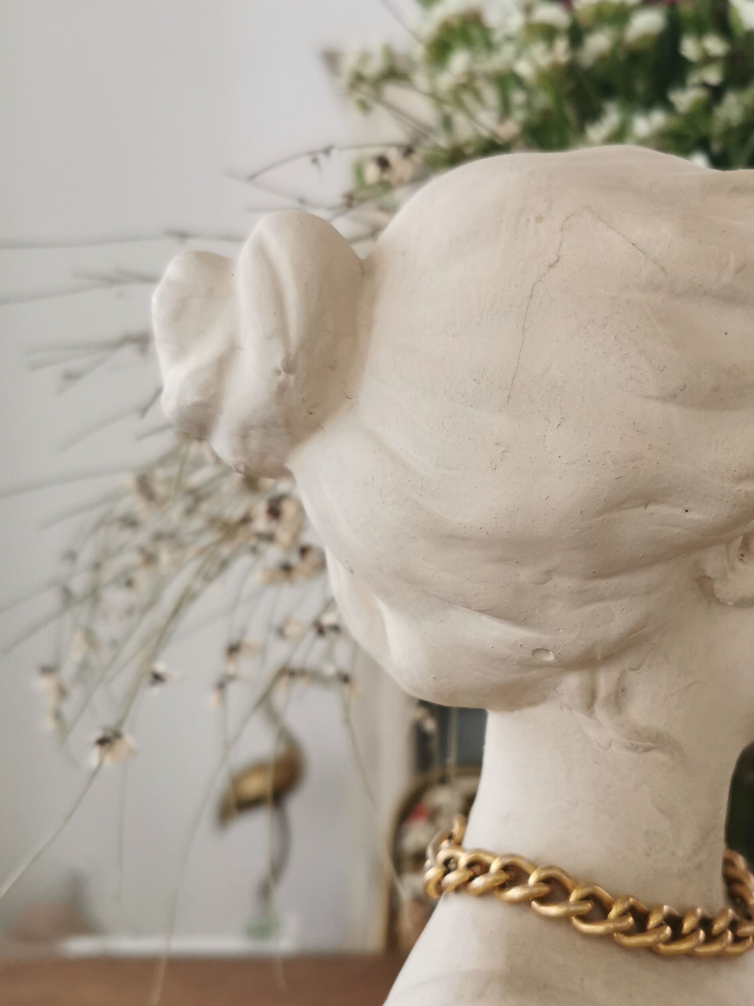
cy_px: 572
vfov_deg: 47.7
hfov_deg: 36.3
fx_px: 1133
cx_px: 522
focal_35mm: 39
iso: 160
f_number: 1.6
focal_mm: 5.56
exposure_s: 1/100
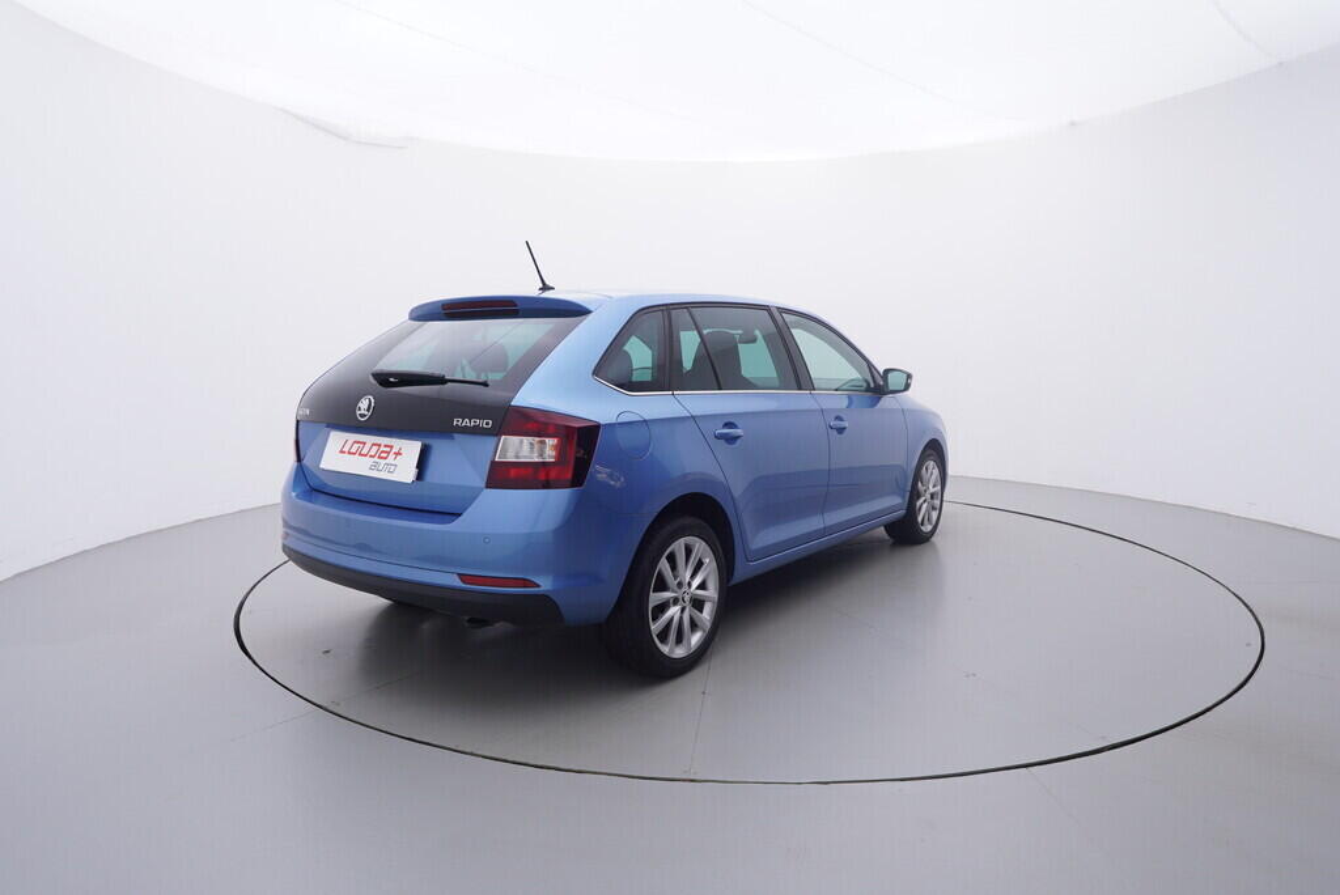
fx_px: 838
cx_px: 670
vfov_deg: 56.2
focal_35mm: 22
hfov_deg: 77.3
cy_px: 448
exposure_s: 1/80
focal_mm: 15
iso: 200
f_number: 5
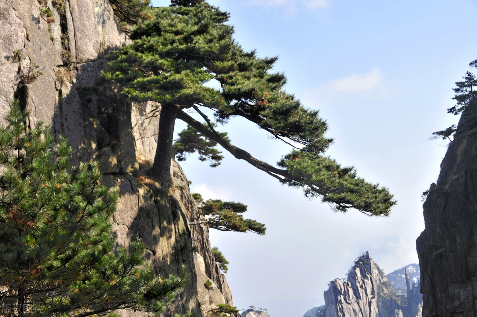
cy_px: 158
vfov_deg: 19.7
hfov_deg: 29.3
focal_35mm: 69
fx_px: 913
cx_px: 238
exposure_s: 1/400
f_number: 8
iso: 250
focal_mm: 46
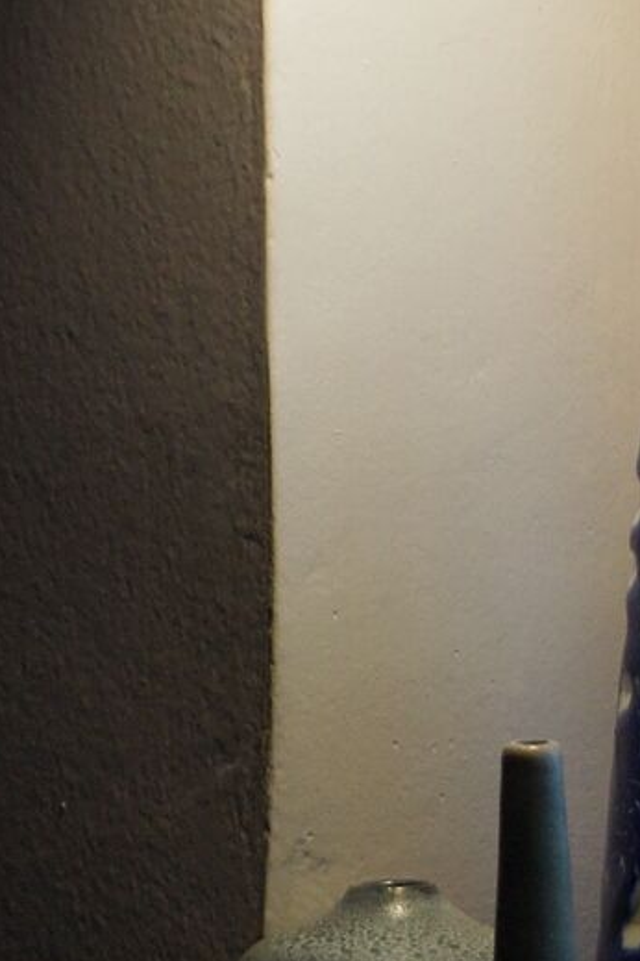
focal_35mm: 289
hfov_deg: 4.8
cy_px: 161
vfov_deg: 7.1
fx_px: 7706
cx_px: 158
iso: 400
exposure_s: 1/80
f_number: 5.6
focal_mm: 50
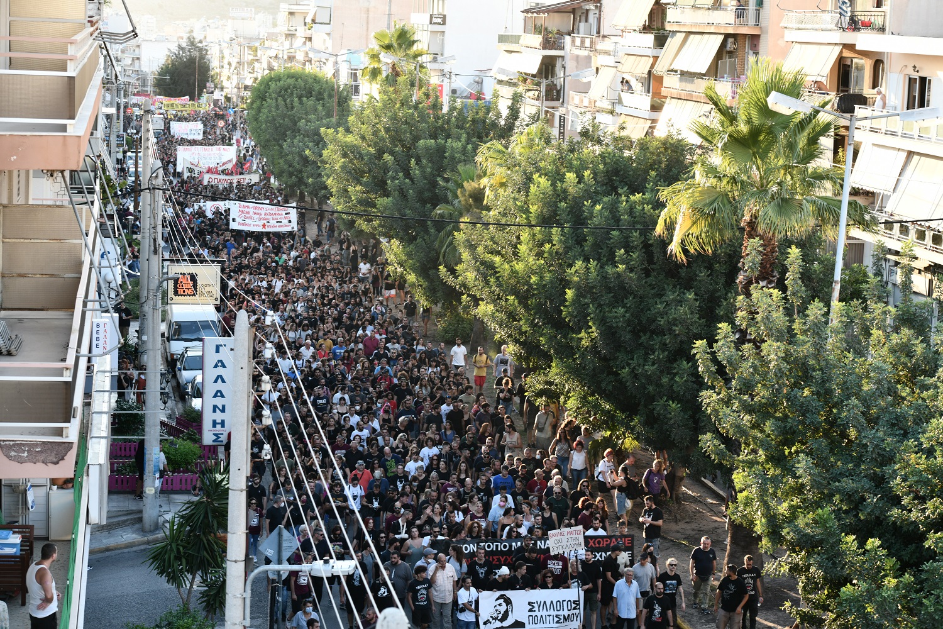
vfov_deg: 17.5
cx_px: 472
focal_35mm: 78
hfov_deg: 26.0
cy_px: 314
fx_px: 2043
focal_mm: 78
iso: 400
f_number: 4.5
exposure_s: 1/200
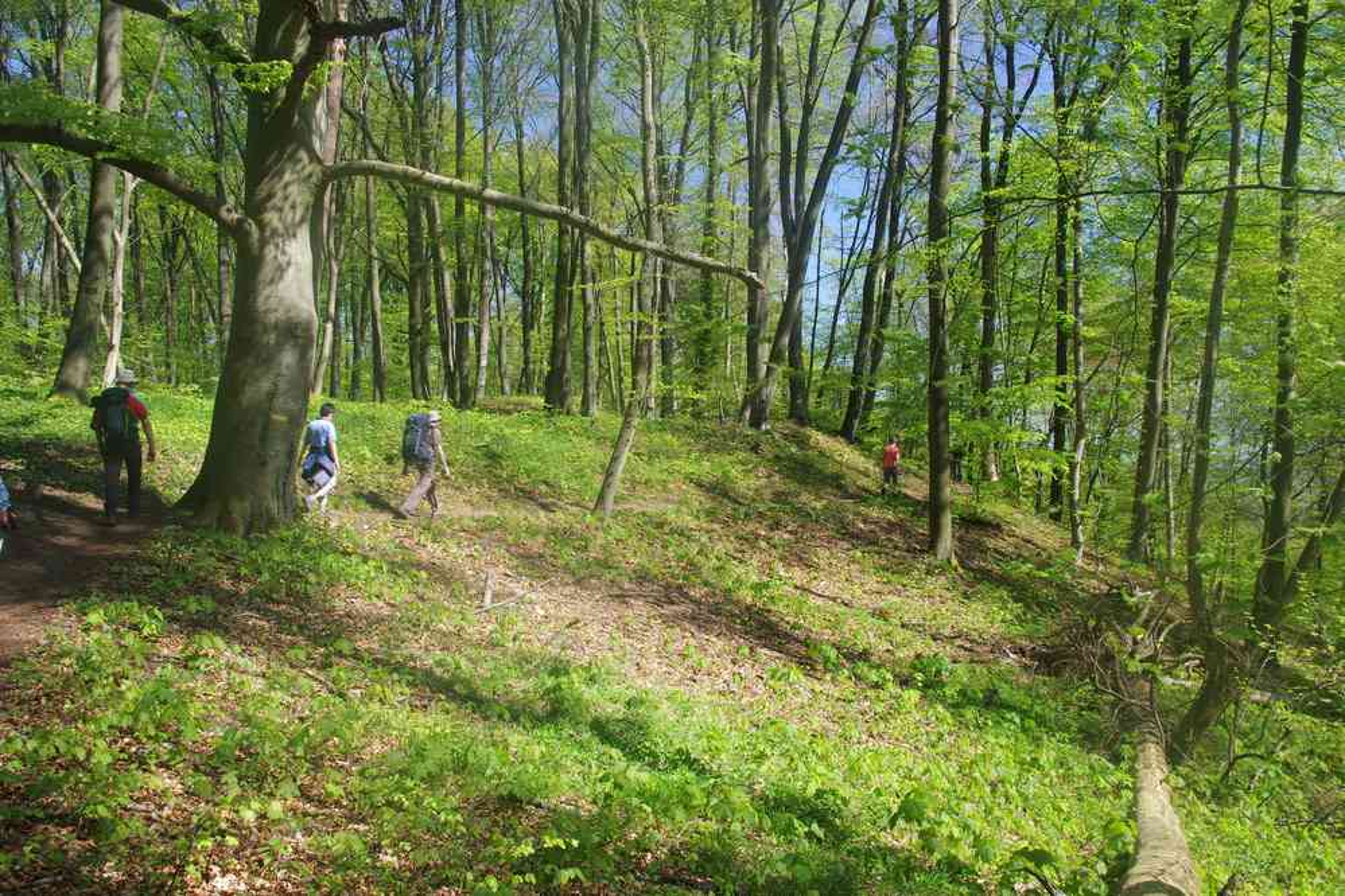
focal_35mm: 34
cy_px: 448
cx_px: 672
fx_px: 1289
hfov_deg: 55.1
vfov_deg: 38.4
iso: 200
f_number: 9
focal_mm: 23
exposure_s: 1/50
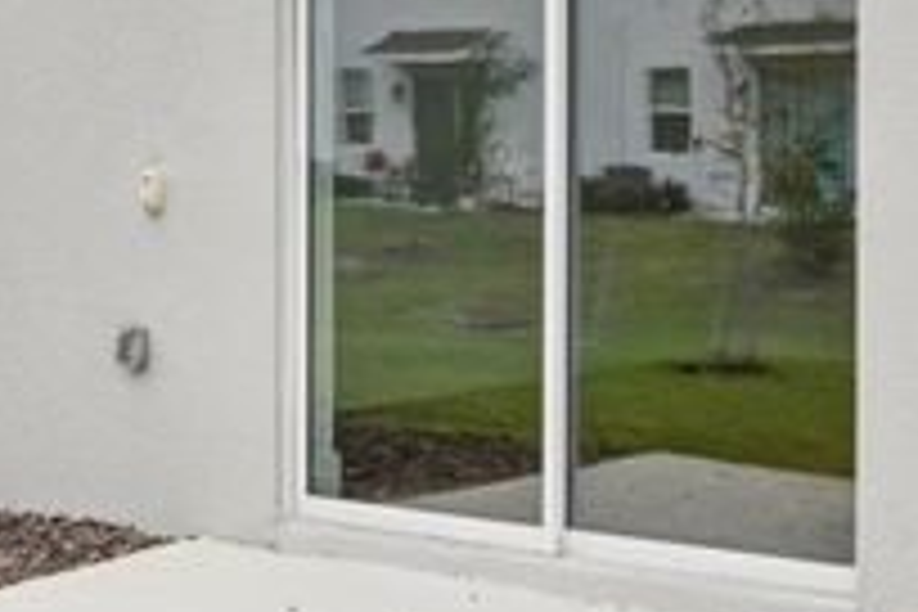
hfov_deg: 29.2
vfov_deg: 19.7
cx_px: 457
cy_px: 223
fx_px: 1759
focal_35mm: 69
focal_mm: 20
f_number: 8
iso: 400
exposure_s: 1/400
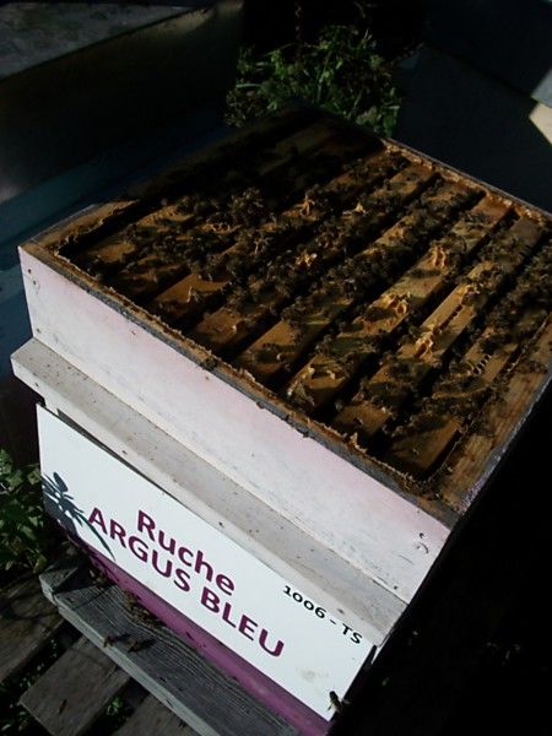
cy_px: 368
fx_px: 680
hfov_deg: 44.2
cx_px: 276
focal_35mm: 32
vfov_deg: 56.8
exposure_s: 1/640
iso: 80
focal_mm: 5.7
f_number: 5.5
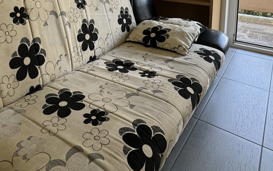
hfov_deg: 60.4
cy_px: -15
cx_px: 101
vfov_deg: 35.1
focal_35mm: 31
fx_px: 231
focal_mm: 2.22
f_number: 2.2
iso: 125
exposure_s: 1/100
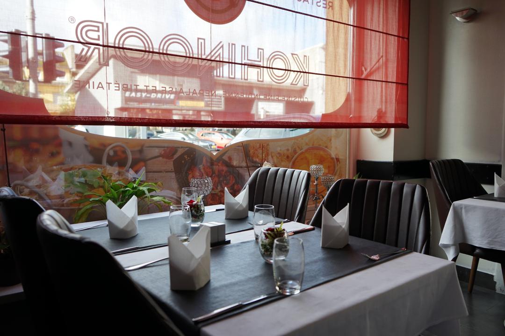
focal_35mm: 28
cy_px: 168
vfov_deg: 46.4
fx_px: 393
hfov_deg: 65.5
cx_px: 252
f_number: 4
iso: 100
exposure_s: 1/60
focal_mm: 28
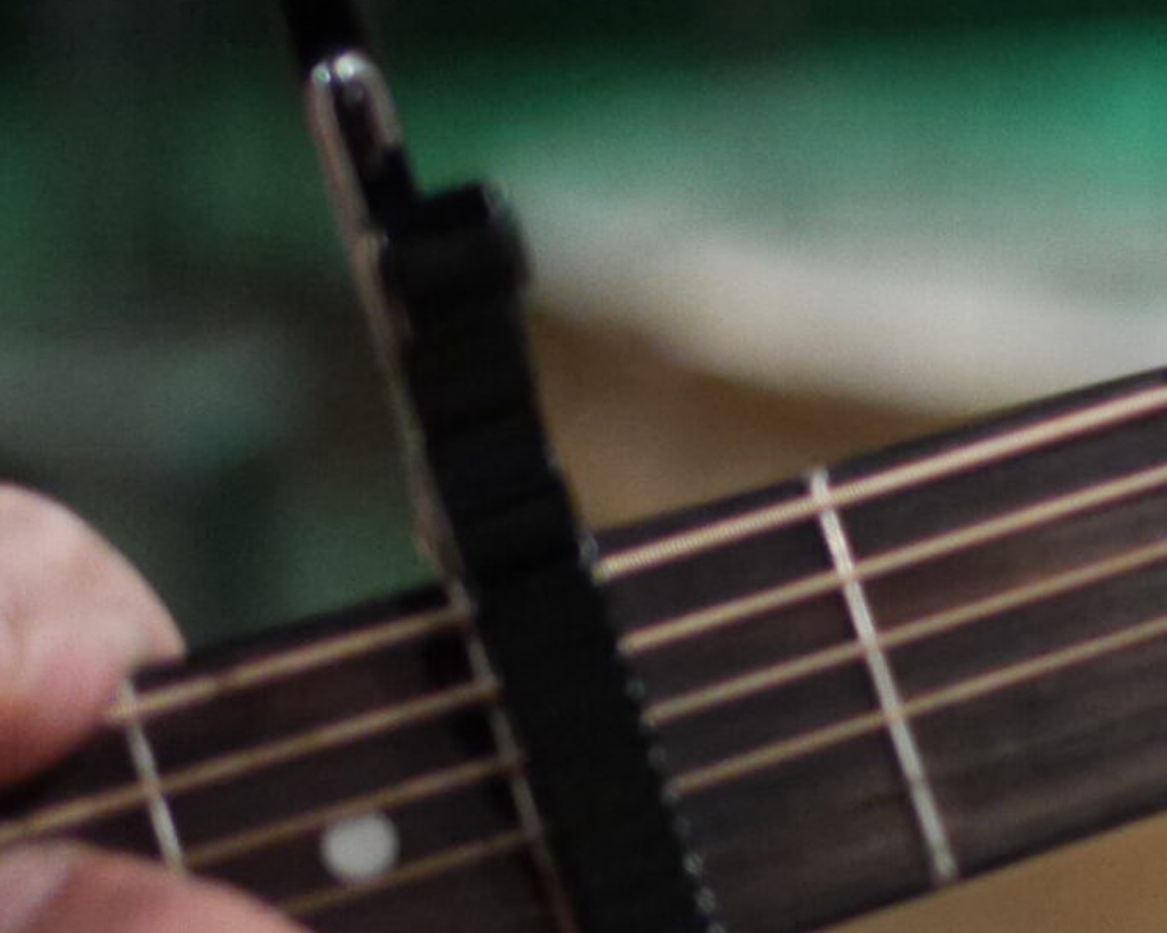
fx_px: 6354
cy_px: 318
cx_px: 2047
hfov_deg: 10.0
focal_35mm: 184
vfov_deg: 8.4
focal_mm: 25
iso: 1600
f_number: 1.4
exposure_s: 1/60
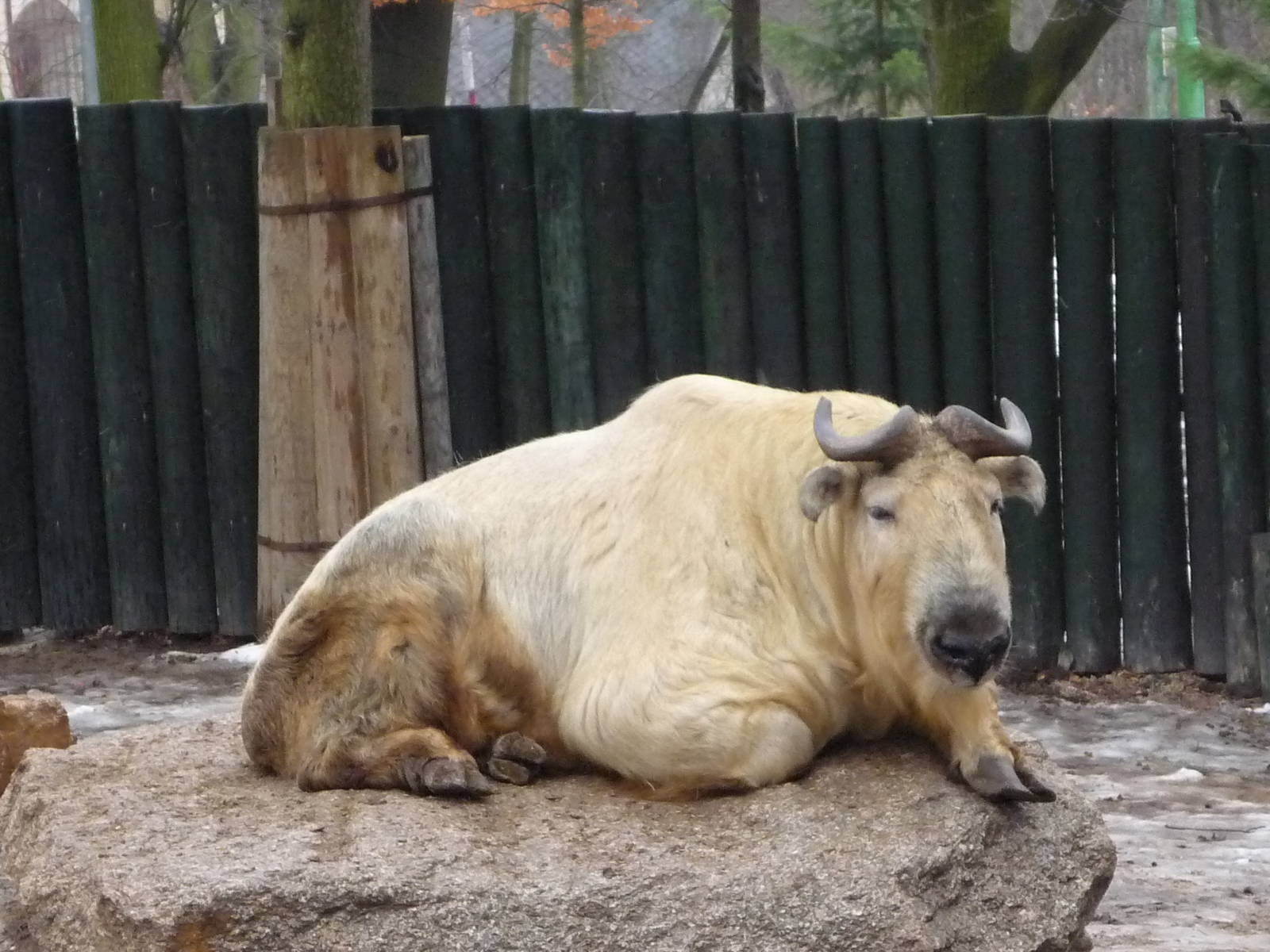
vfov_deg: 9.3
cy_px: 476
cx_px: 635
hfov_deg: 12.3
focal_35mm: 160
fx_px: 5870
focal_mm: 16.5
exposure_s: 1/125
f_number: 5.1
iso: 400
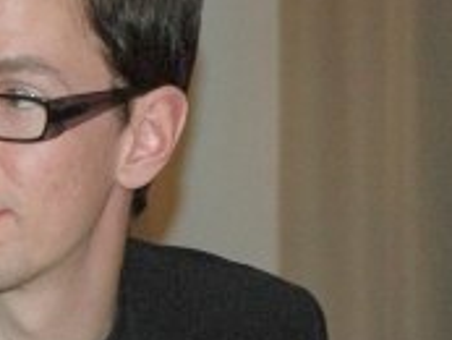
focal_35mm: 241
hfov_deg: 8.2
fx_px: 3149
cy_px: 290
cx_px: -10
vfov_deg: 6.2
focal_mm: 48
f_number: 5
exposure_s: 1/60
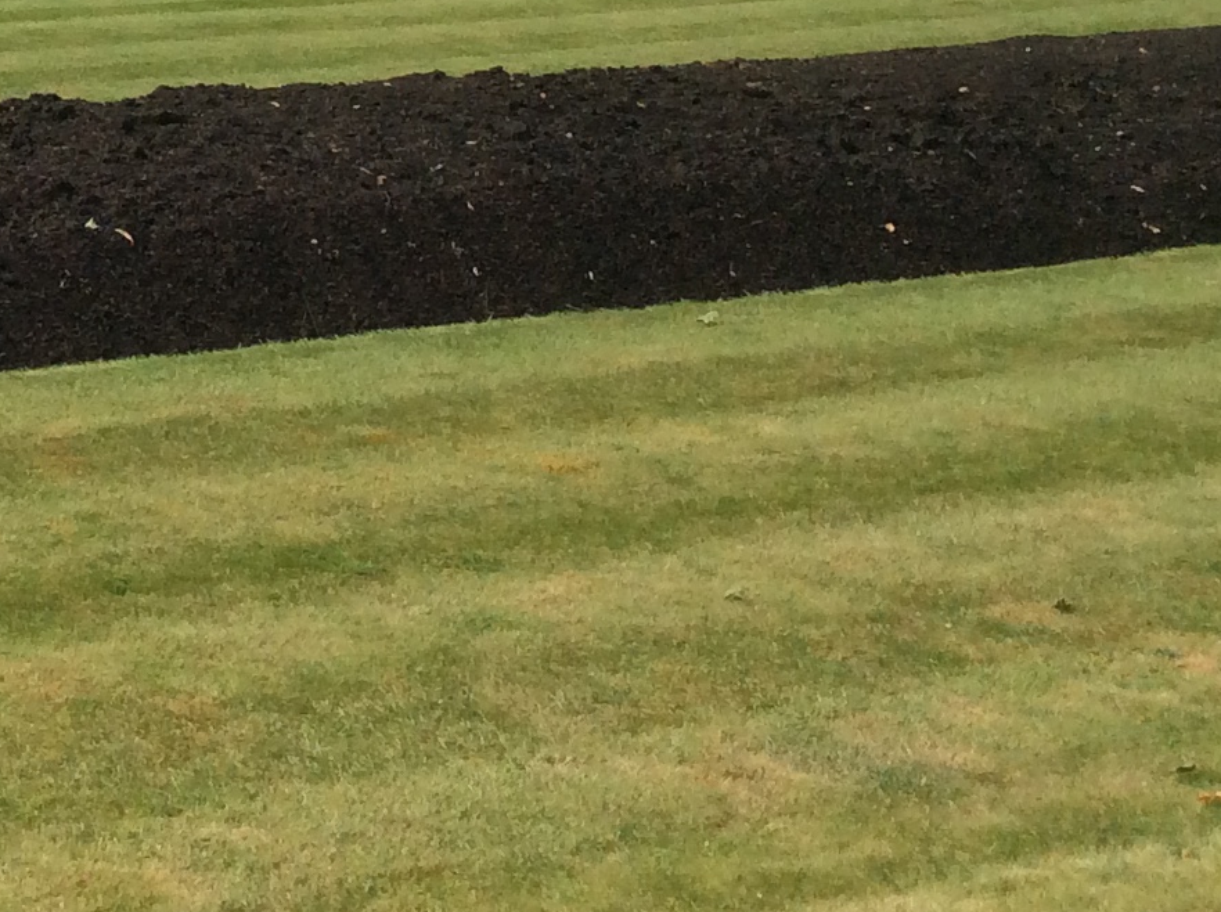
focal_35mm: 94
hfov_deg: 19.9
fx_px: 3311
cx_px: -168
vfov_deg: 15.0
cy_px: -252
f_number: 2.4
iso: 32
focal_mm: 3.3
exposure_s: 1/1908
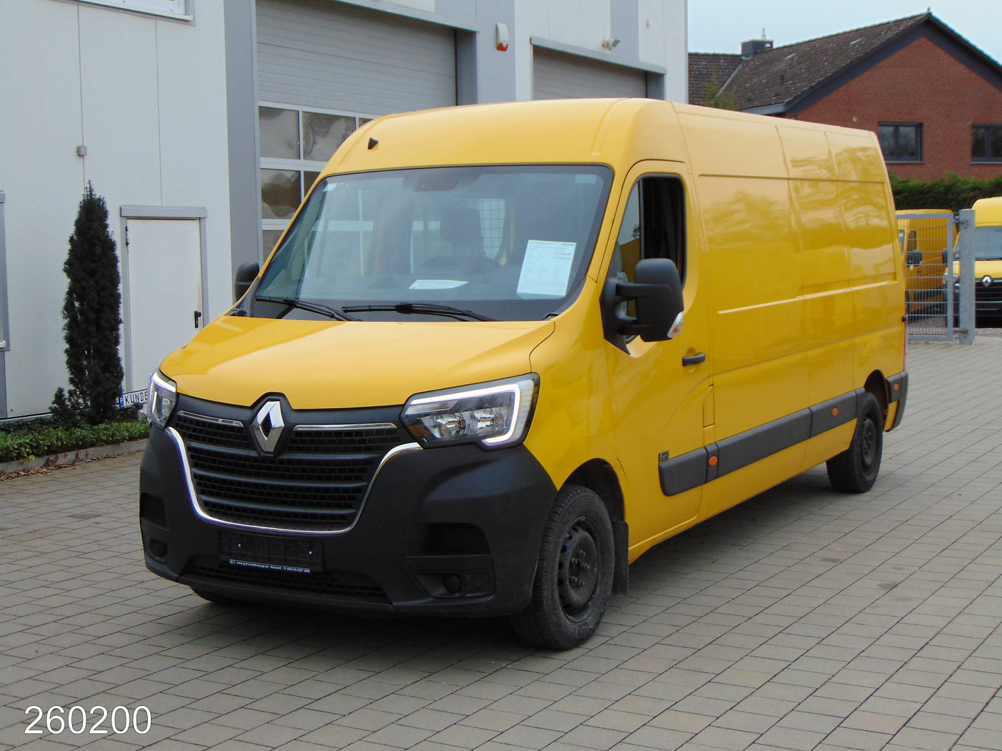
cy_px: 376
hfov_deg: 38.2
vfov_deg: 29.1
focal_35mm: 50
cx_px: 501
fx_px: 1447
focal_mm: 9
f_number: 3.5
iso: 80
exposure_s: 1/160
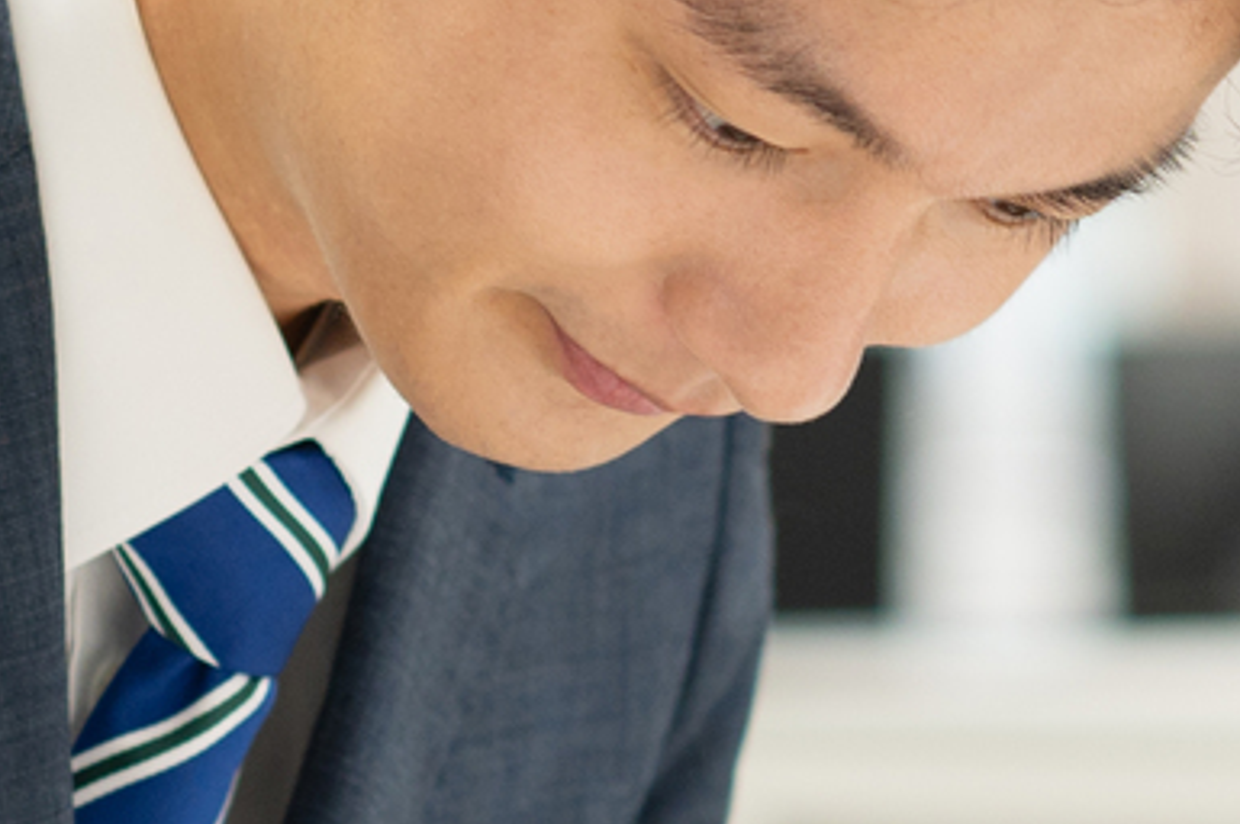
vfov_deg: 3.1
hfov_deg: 4.7
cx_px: 573
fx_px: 15177
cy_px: 641
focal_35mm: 441
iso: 320
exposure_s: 1/160
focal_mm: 85
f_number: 2.8
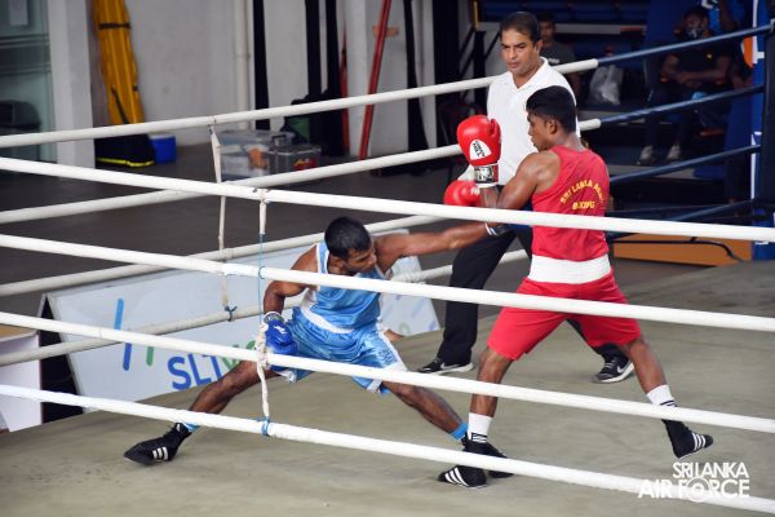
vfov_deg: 8.7
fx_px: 3380
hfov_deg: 13.1
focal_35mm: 157
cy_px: 258
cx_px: 388
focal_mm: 105
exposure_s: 1/250
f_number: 5.6
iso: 800
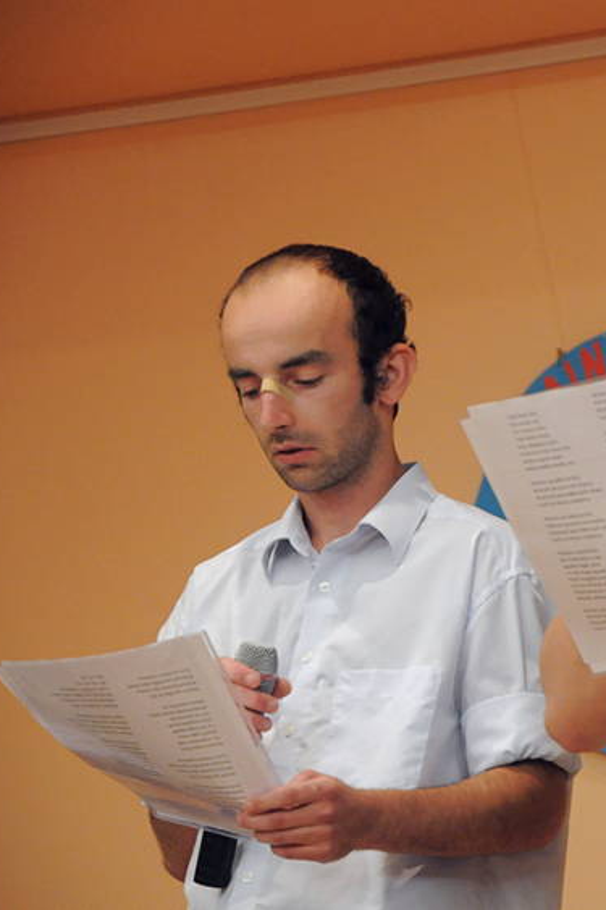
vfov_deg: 8.7
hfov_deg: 5.8
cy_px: 455
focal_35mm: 238
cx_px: 637
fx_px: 6007
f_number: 5.6
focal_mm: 105
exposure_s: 1/80
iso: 2500
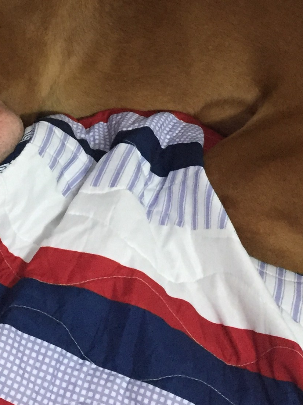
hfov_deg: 17.1
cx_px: 82
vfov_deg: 21.9
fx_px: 1004
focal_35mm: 86
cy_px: 0
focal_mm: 4.15
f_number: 2.2
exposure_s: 1/30
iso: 250
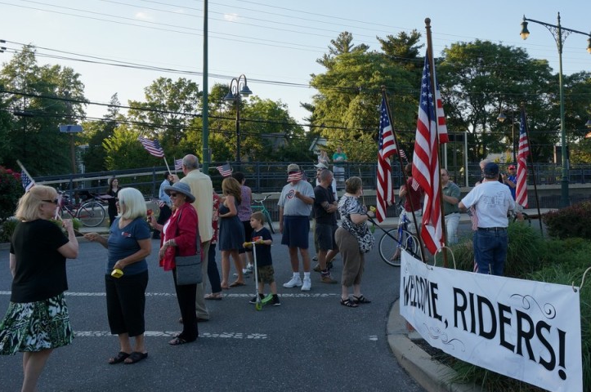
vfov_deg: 38.6
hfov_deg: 55.5
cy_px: 160
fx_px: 557
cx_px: 350
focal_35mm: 34
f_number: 7.1
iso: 100
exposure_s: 1/100
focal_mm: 16
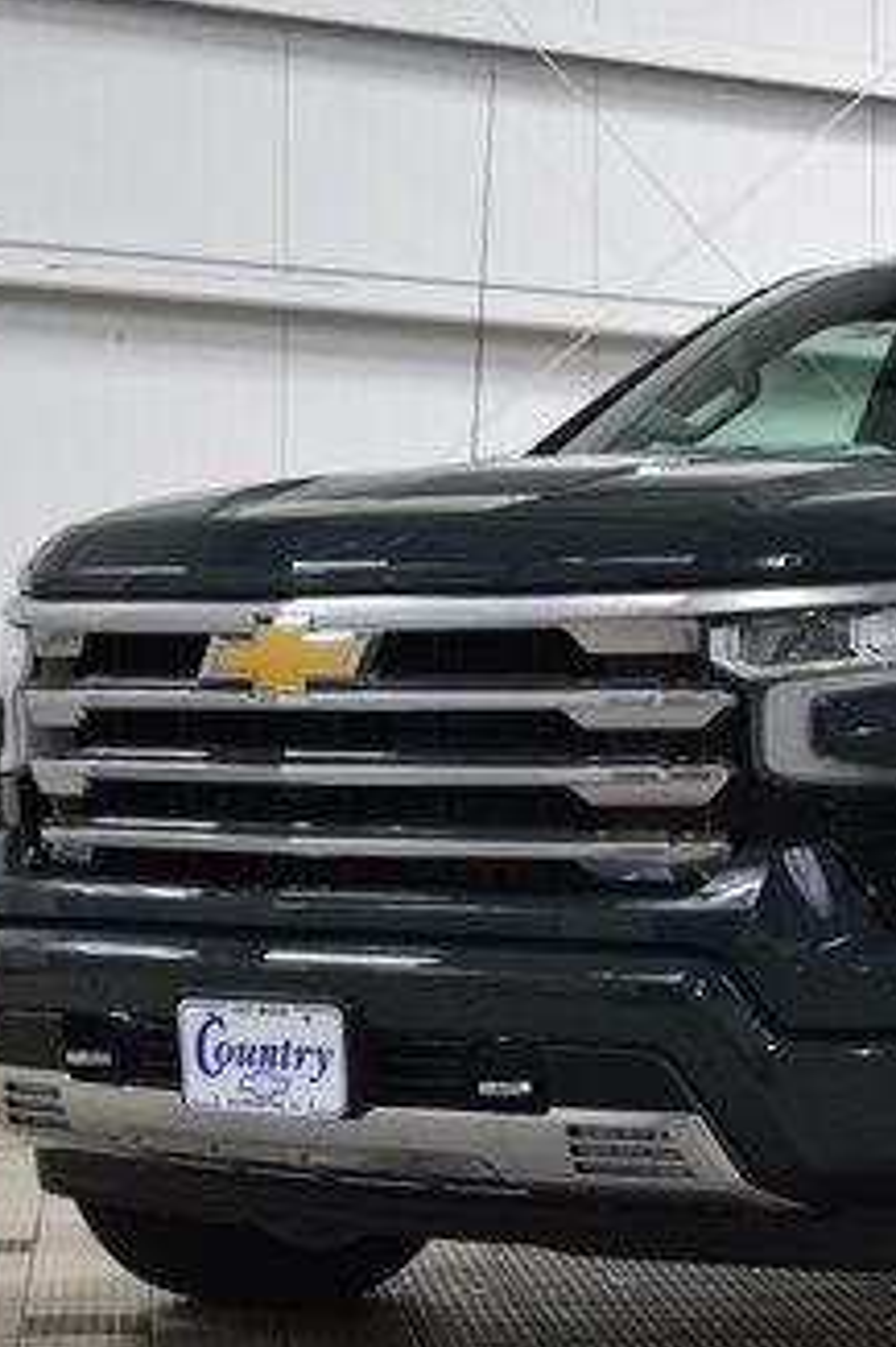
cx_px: 1061
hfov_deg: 12.6
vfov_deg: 19.3
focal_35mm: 106
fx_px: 3961
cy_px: 725
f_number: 6.3
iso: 450
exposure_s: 1/15
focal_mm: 36
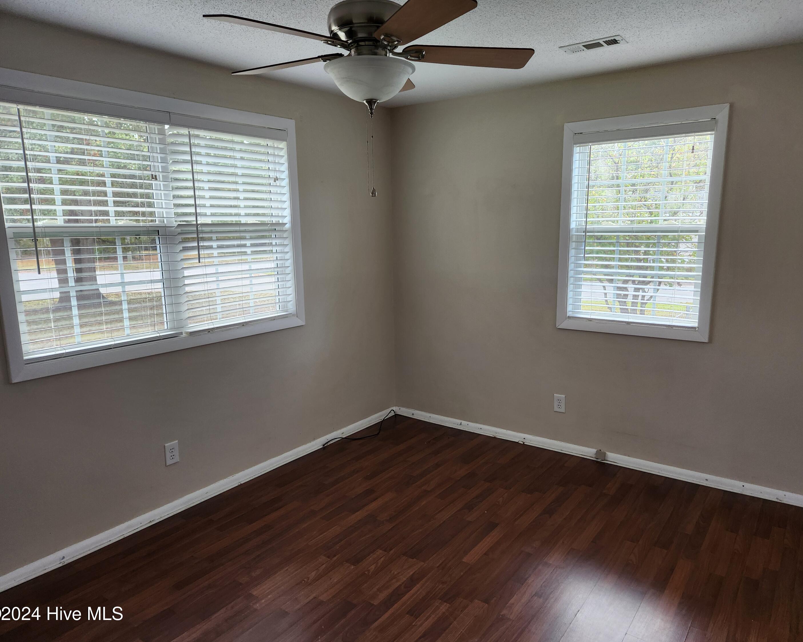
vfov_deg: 58.8
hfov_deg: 70.3
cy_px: 321
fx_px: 570
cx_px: 415
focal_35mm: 24
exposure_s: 1/180
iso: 160
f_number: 1.8
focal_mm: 5.4
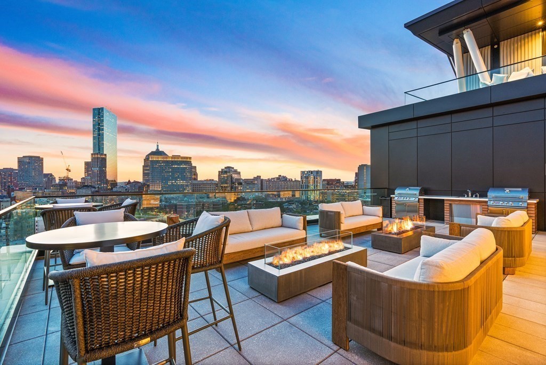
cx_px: 273
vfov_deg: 73.8
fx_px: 243
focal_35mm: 16
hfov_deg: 96.7
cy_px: 182
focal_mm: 16
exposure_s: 1/1.25
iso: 640
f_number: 8
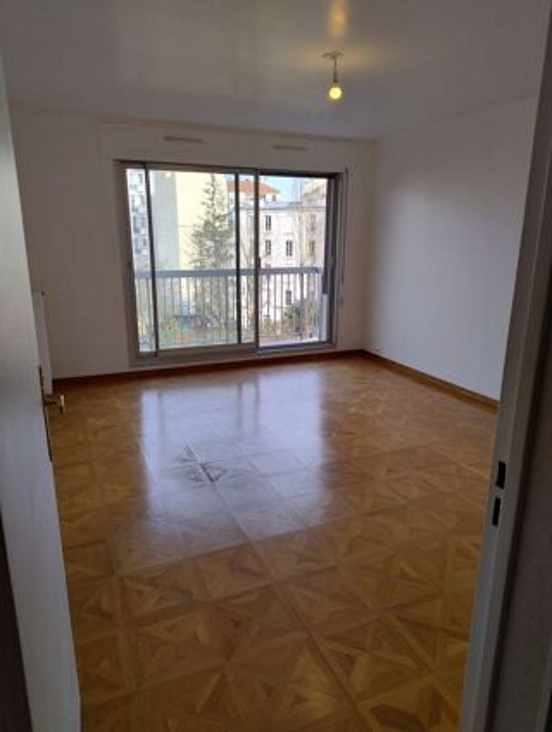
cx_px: 276
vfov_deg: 71.5
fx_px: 509
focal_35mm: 24
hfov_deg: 56.9
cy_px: 366
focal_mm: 5.56
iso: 100
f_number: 1.8
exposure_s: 1/268
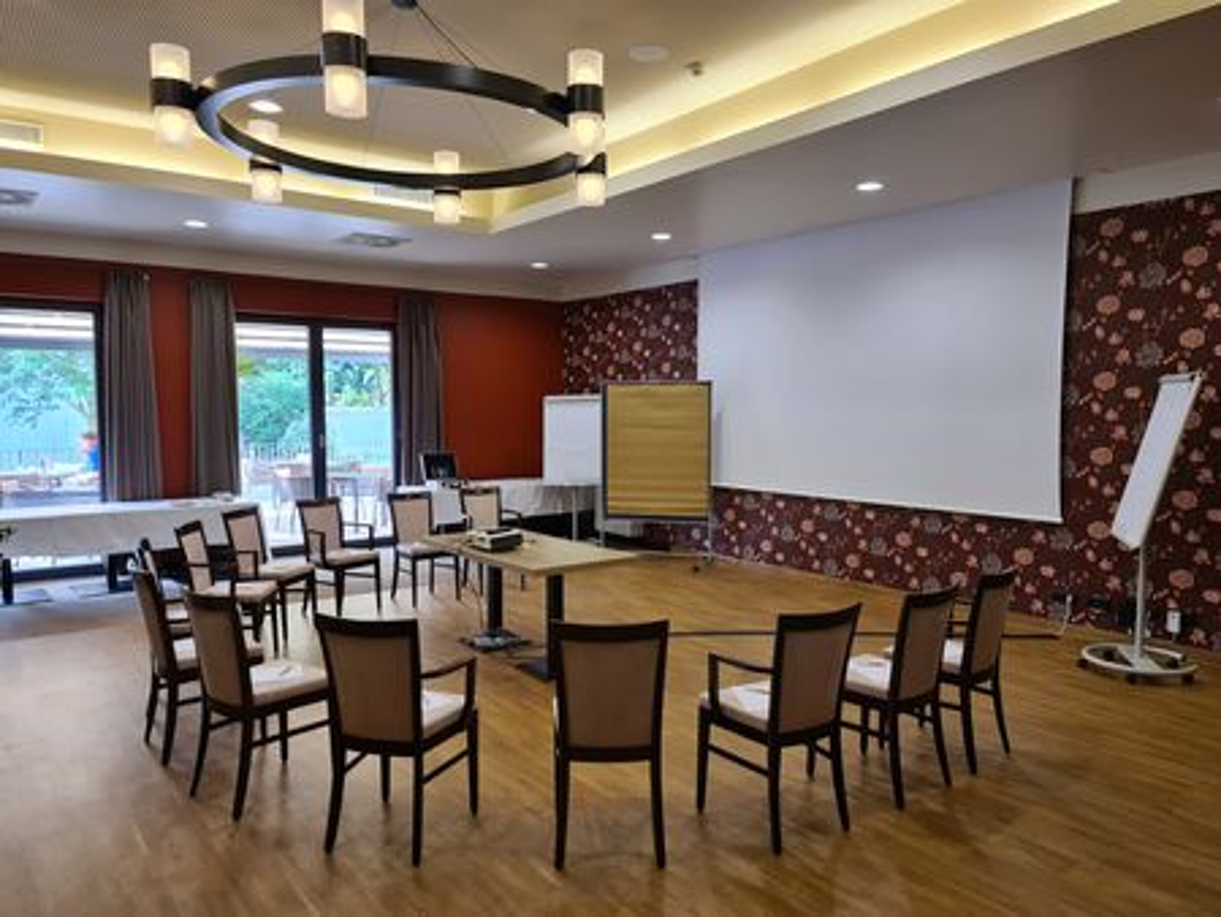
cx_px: 610
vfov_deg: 54.9
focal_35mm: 25
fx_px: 882
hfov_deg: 69.4
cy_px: 458
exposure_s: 1/100
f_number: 1.8
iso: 200
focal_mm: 7
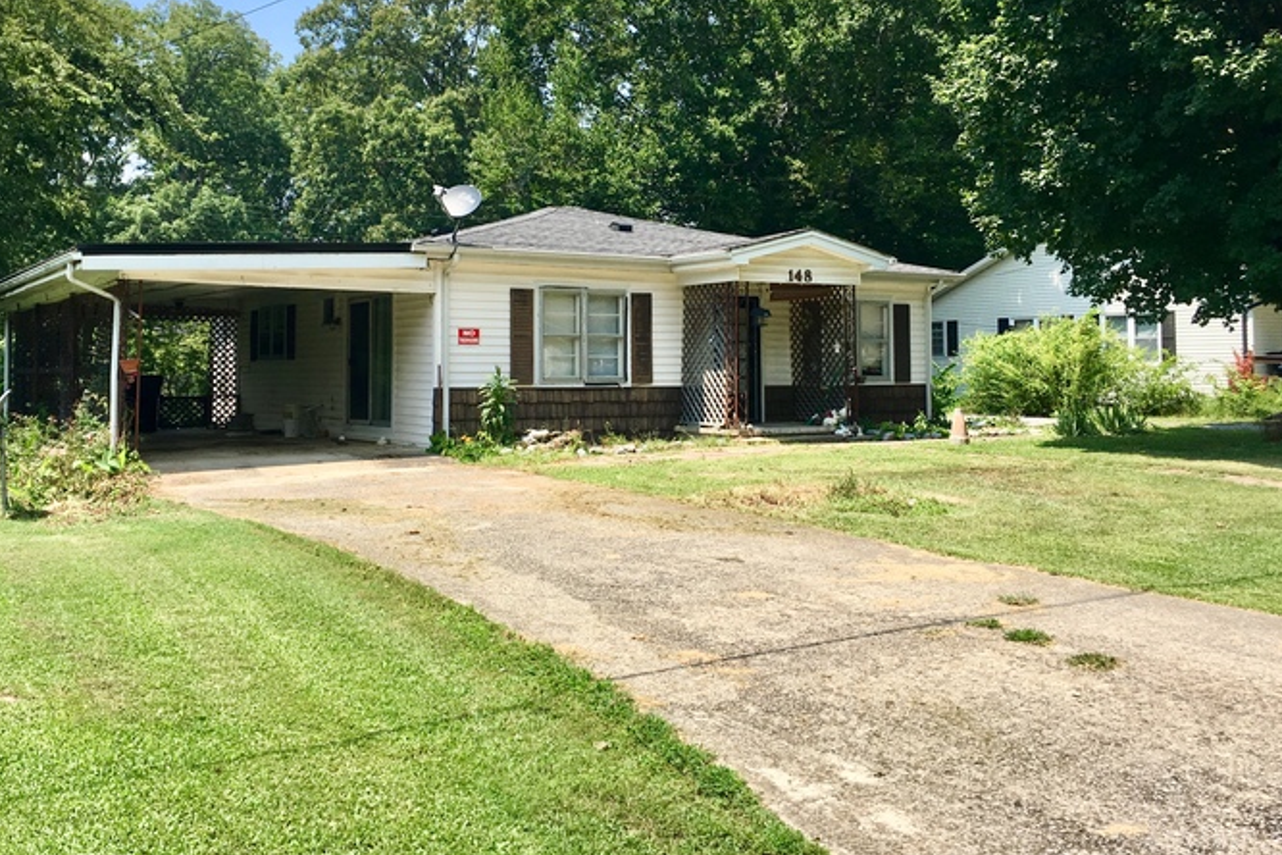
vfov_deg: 37.6
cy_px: 310
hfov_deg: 54.4
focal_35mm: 35
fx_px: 1246
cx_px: 590
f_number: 2.2
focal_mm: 4.15
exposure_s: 1/1241
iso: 25
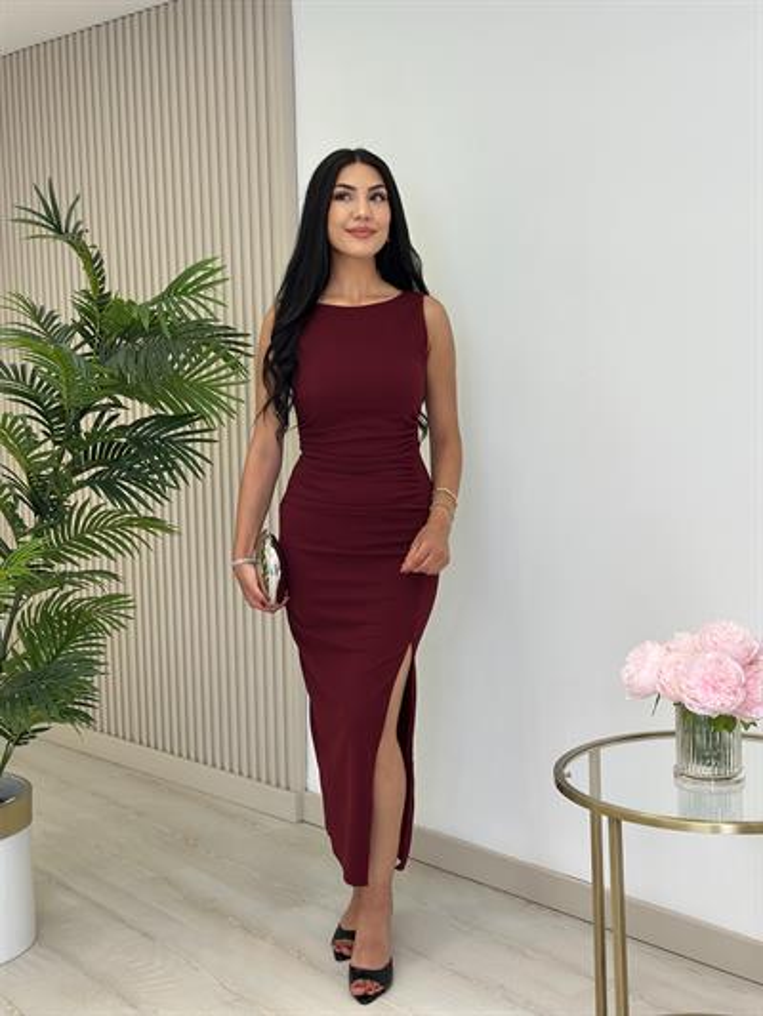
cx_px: 382
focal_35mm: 48
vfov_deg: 39.6
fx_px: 1410
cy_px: 508
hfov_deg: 30.3
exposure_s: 1/366
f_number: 1.78
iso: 80
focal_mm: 6.86
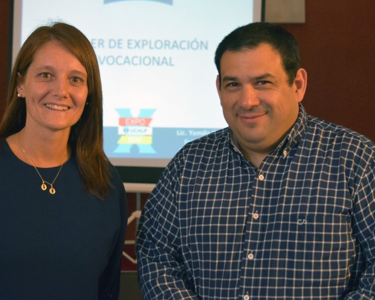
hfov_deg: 24.4
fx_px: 866
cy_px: 134
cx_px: 160
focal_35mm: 78
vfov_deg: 19.6
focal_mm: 40
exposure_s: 1/60
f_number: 5
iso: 2800
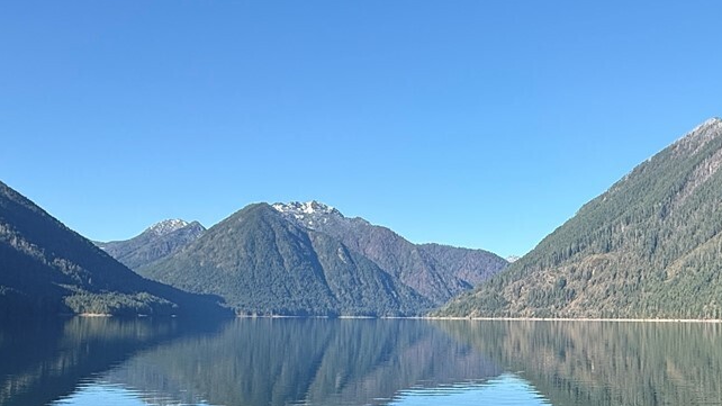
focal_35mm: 38
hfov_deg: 50.3
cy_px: 294
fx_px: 727
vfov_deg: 30.8
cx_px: 556
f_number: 2.2
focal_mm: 2.22
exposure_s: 1/1211
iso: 50
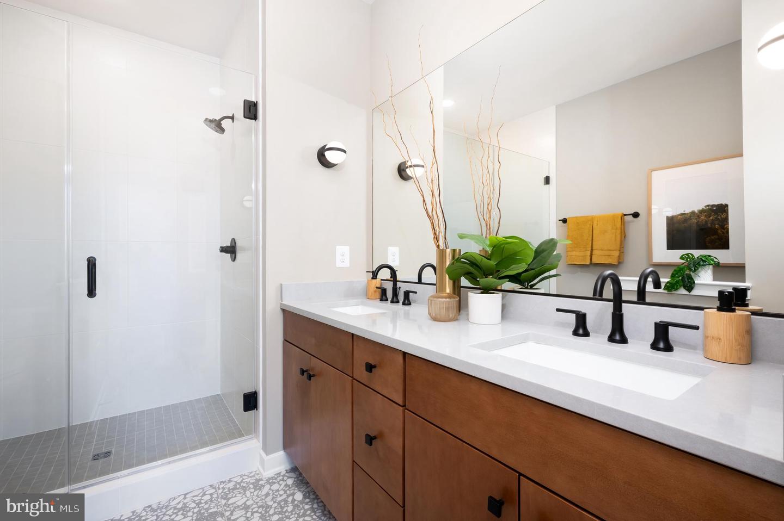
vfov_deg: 73.7
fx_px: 348
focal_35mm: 16
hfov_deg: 96.8
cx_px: 392
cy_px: 260
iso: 800
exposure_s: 1/160
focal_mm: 16
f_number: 14
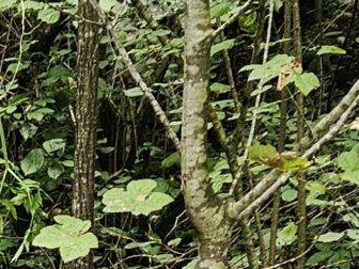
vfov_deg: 7.6
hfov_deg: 10.3
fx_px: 1815
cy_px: 770
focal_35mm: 175
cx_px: -399
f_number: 1.8
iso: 125
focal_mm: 5.4
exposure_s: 1/100
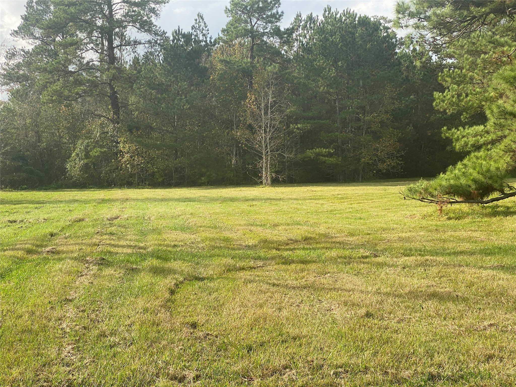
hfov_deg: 36.8
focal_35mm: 52
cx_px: 258
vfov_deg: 28.0
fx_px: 775
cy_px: 194
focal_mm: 6
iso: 20
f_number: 2
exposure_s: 1/773
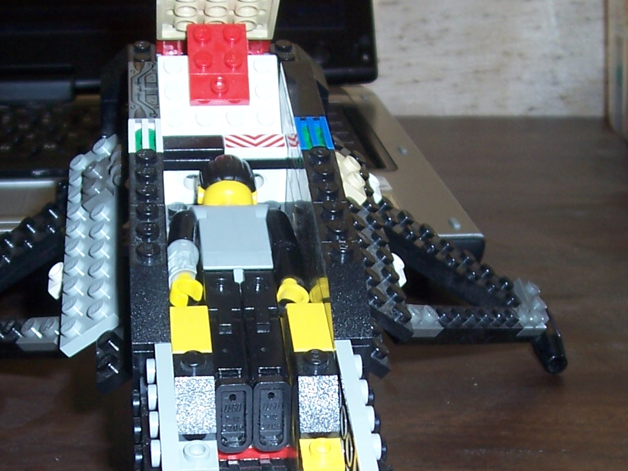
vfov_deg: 19.9
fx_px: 1325
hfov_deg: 26.7
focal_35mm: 73
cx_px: 278
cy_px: 397
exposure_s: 1/60
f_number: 2.7
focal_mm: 5.6
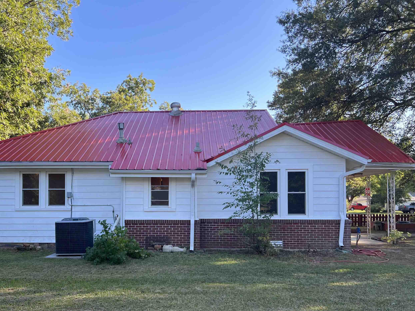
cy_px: 191
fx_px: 384
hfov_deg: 56.4
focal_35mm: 32
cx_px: 168
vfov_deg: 43.9
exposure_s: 1/646
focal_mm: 5.7
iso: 50
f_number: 1.5
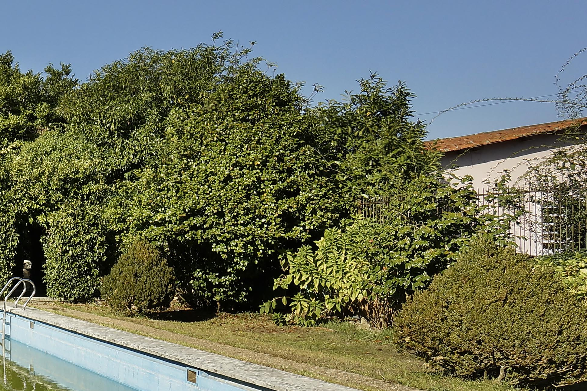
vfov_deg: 29.2
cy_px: 232
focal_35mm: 46
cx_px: -192
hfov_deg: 31.7
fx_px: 750
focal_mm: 10
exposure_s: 1/125
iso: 200
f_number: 6.3
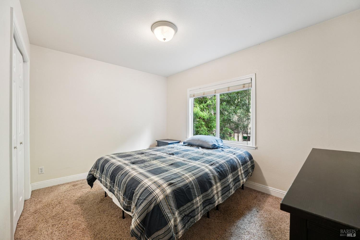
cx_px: 180
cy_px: 120
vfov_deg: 81.2
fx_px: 140
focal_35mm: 14
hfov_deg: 104.3
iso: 800
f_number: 8
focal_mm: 14
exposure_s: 1/25
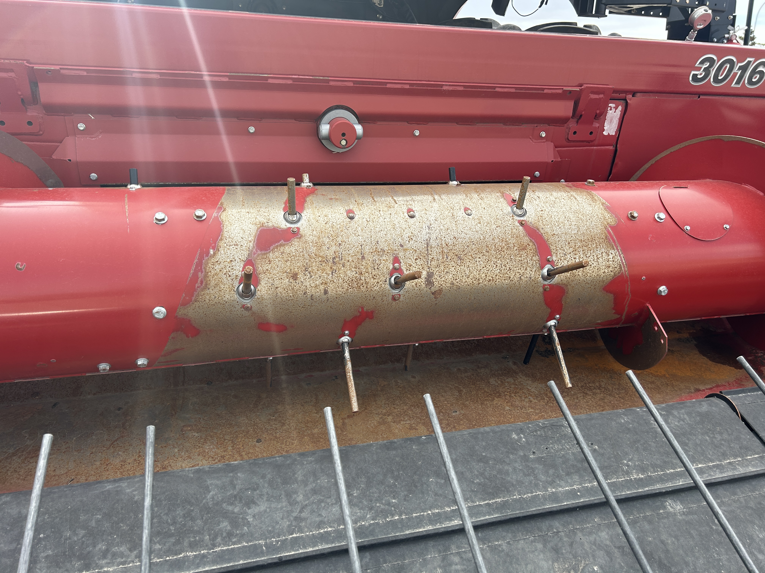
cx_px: 382
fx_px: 575
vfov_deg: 53.1
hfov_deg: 67.3
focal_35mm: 26
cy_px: 286
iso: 50
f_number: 1.5
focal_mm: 5.7
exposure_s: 1/924
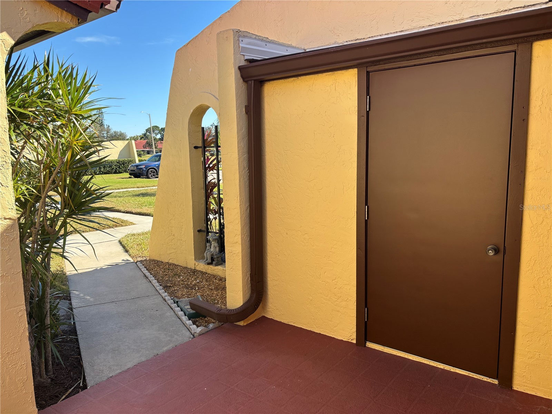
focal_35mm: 26
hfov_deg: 67.3
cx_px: 276
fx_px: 415
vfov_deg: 53.1
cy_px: 207
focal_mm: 5.96
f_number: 1.6
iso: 50
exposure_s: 1/1047
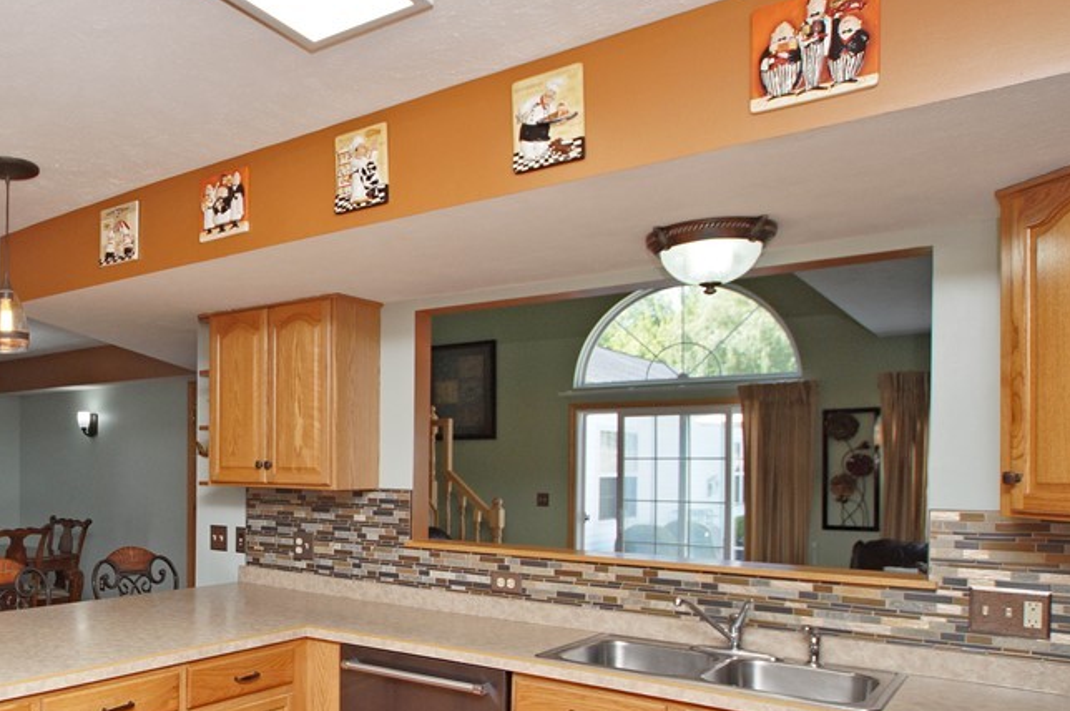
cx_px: 198
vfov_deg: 45.9
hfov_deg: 60.0
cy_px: 472
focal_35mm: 28
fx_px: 827
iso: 320
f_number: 4.5
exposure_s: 1/160
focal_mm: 11
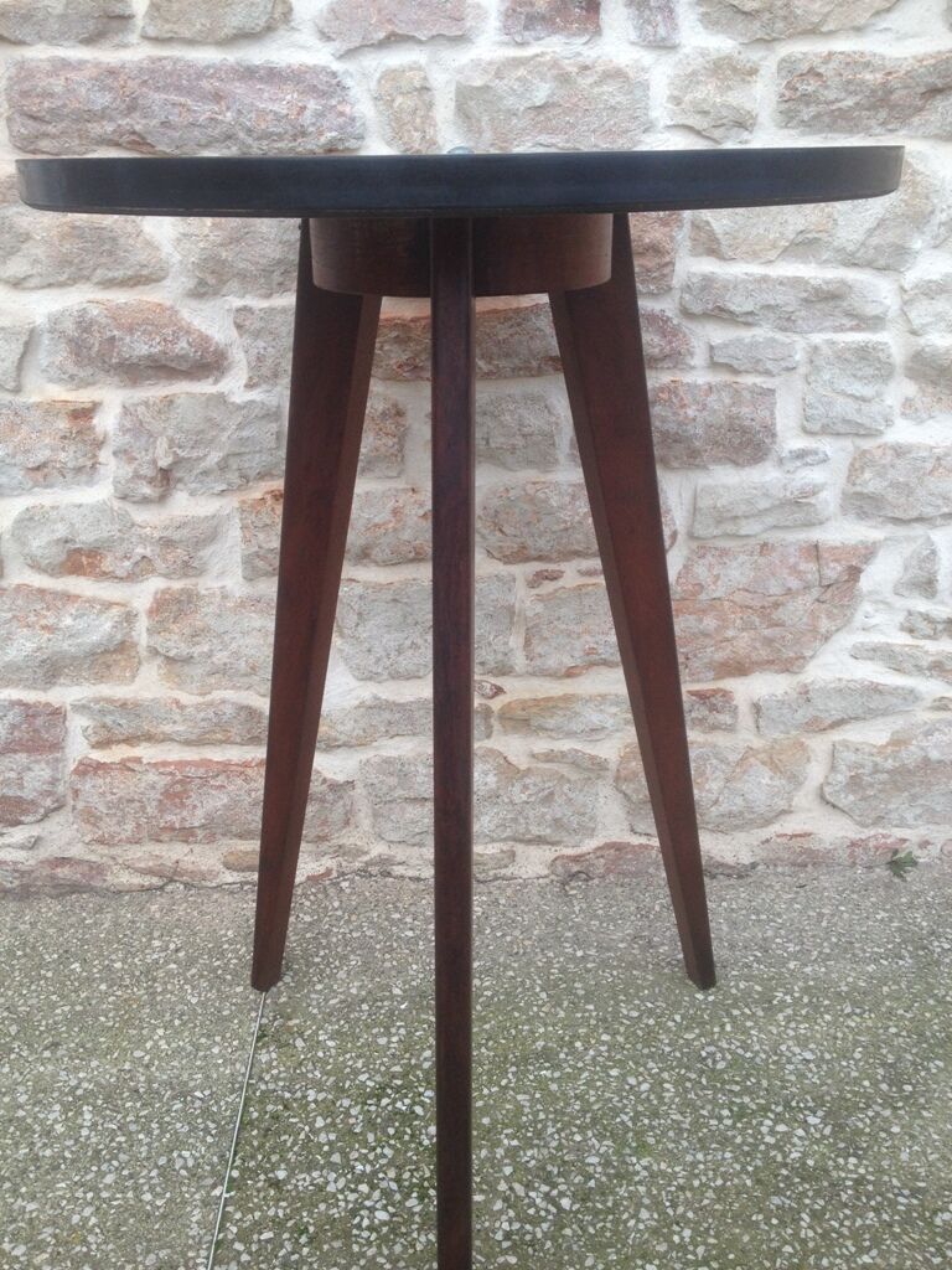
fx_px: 1283
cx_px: 476
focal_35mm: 35
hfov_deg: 40.7
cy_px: 635
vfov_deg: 52.6
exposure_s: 1/120
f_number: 2.4
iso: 64
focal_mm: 4.28
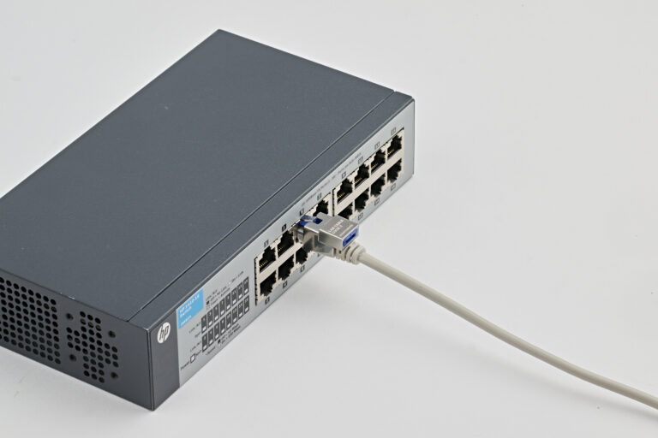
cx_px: 329
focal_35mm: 150
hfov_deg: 13.7
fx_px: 2741
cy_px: 219
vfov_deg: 9.1
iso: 200
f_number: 22
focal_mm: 150
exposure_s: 1/160
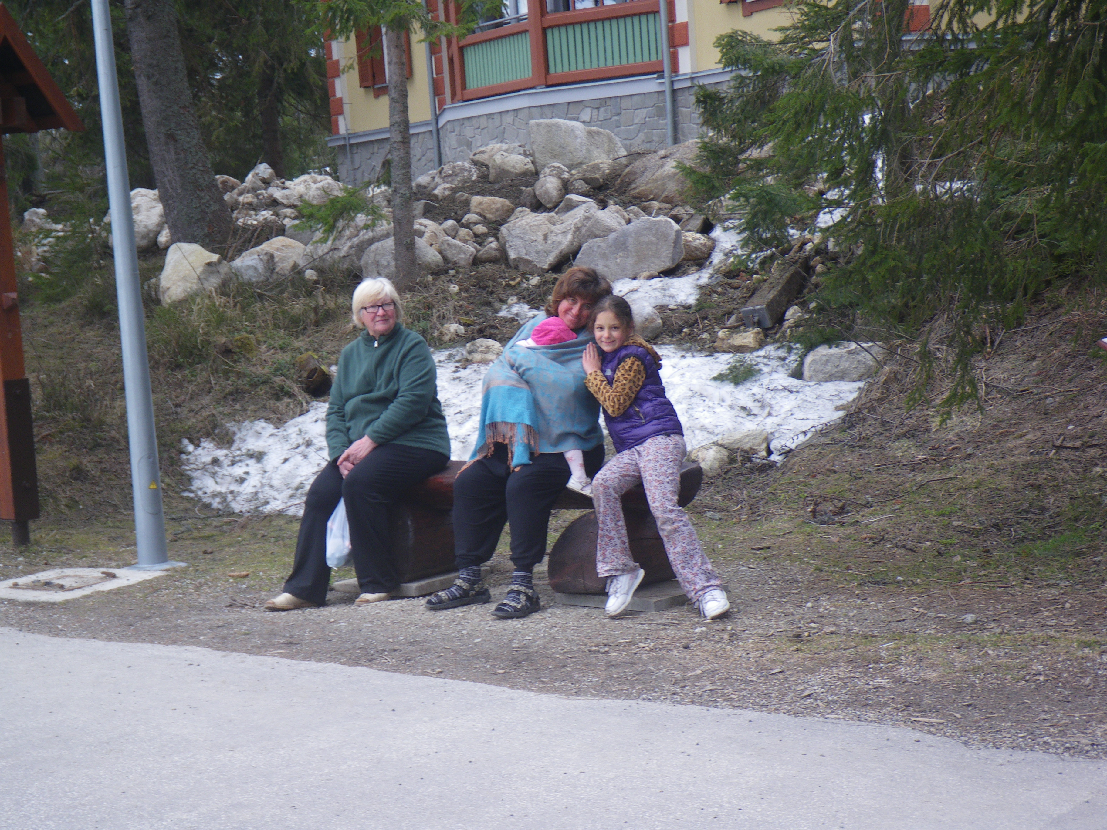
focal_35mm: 62
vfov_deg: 23.7
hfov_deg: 31.2
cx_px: 554
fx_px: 1983
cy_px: 415
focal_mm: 11.1
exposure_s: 1/80
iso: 64
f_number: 4.6
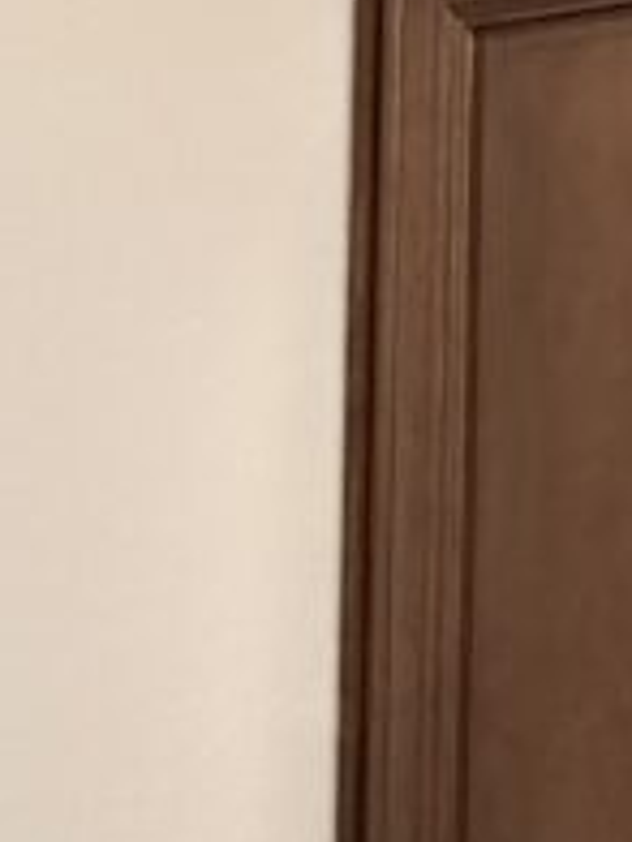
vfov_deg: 25.5
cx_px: 1543
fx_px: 1777
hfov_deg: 13.8
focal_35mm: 73
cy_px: 825
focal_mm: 2.22
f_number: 2.2
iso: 1000
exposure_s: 1/60
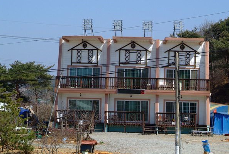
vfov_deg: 9.1
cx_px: 131
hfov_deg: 13.6
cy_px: 87
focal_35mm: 151
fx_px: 962
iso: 100
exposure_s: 1/250
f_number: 8
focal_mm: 85
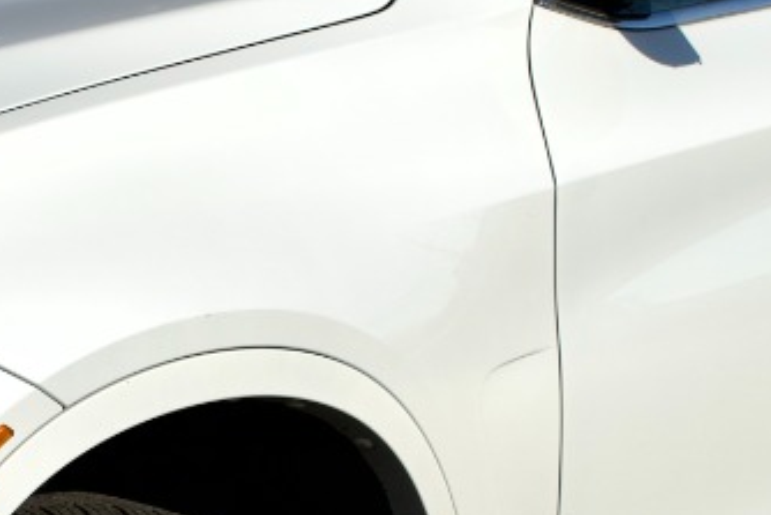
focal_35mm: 194
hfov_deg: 10.5
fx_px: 4156
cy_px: 427
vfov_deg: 7.1
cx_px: -9
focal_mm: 40
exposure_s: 1/800
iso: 100
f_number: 8
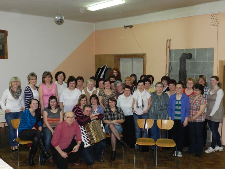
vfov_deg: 37.7
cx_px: 112
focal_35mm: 38
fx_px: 247
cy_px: 84
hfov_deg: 49.0
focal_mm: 6.7
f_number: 4
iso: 400
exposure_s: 1/30
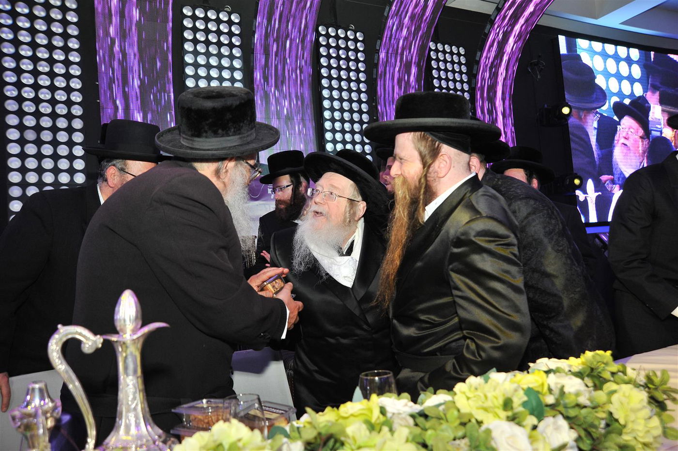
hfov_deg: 62.0
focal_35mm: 30
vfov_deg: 43.5
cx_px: 339
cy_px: 226
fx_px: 565
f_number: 4.5
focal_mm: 30
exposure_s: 1/160
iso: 1250
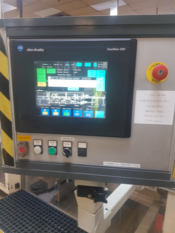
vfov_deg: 67.3
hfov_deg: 53.1
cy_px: 116
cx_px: 88
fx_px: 175
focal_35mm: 26
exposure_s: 1/33
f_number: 1.7
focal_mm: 4.3
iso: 250
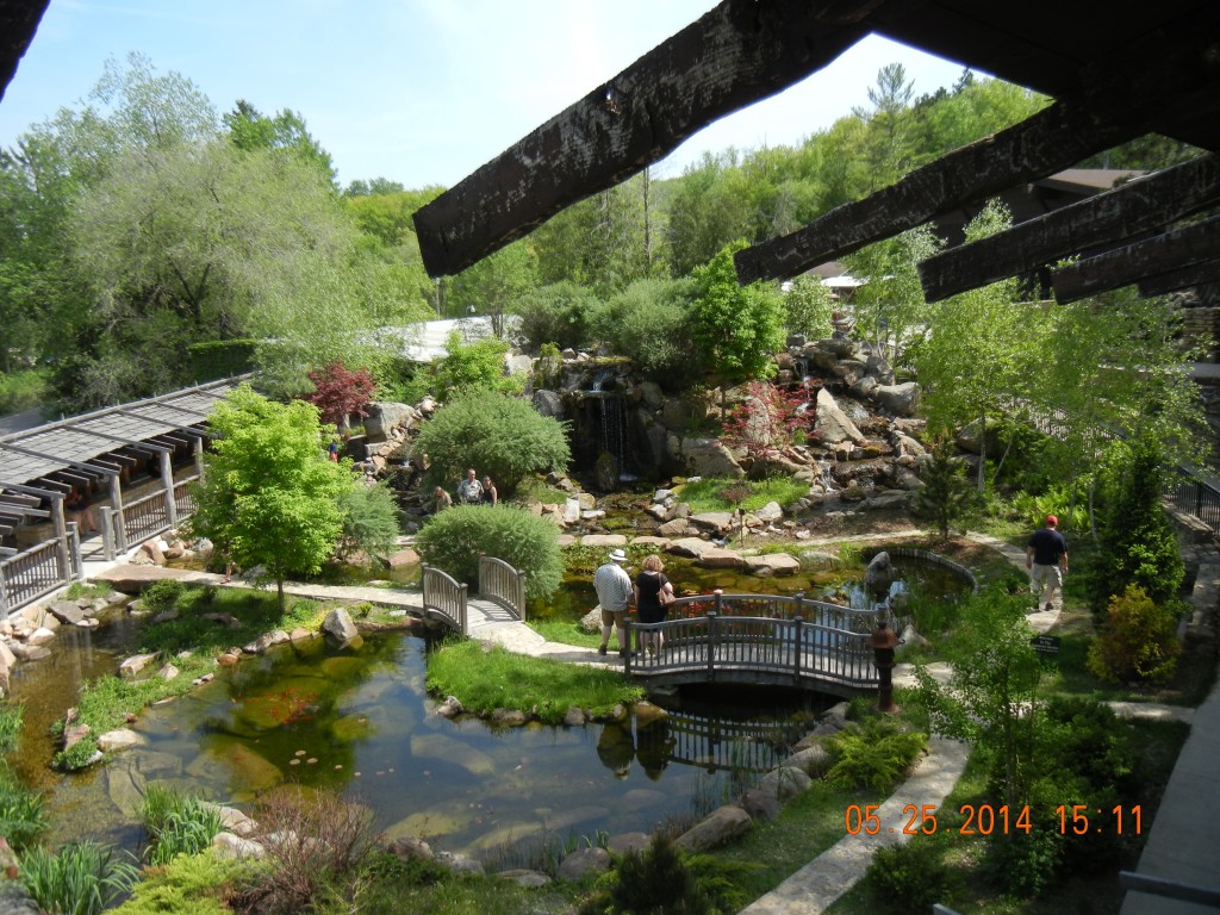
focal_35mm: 30
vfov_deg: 46.8
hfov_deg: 60.0
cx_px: 610
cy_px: 458
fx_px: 1057
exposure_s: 1/787
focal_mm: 5.4
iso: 160
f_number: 3.5
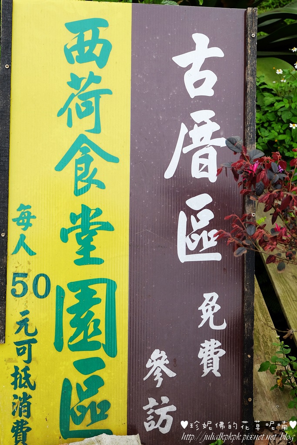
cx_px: 148
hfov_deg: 27.5
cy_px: 222
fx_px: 606
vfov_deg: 40.3
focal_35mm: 49
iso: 200
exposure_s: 1/340
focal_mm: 32.5
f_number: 5
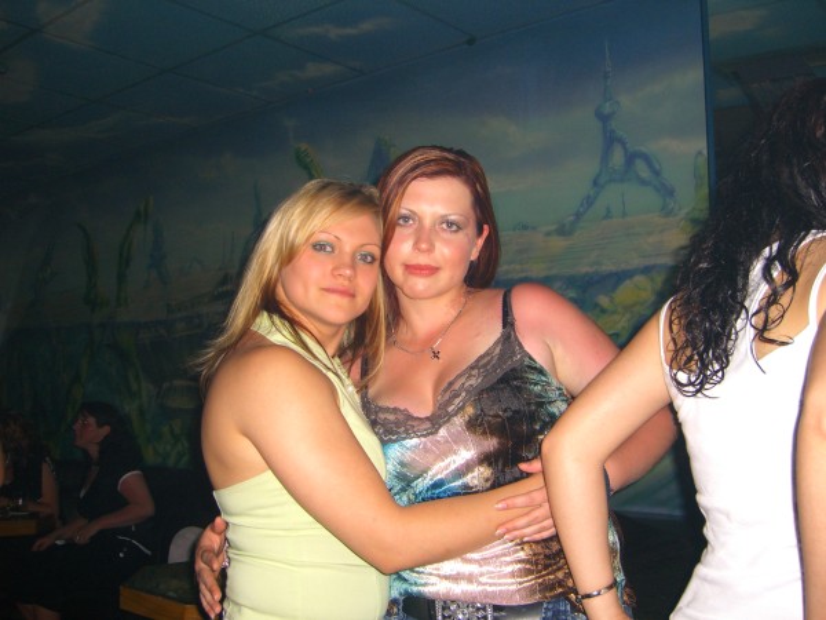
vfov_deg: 37.7
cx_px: 413
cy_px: 310
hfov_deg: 49.0
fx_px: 907
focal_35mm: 38
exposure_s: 1/60
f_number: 2.8
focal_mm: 7.9
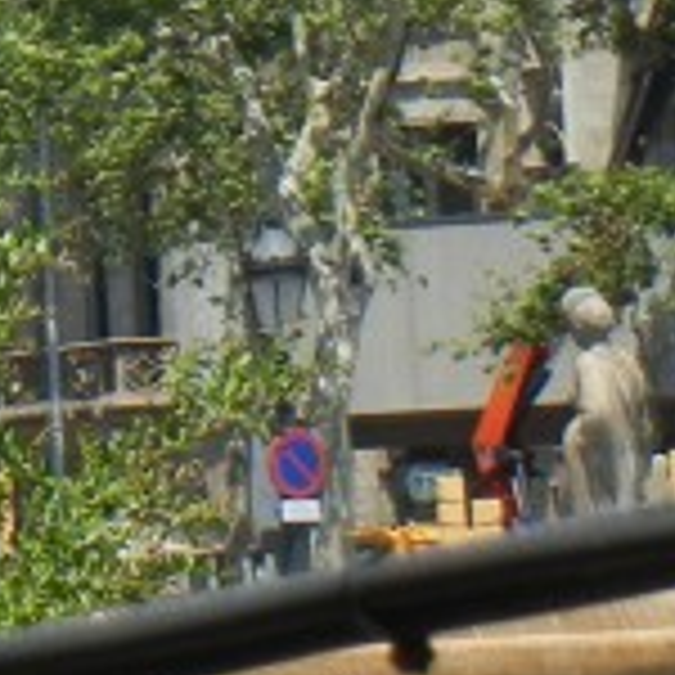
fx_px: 13590
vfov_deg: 2.8
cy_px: -598
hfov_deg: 2.8
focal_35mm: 616
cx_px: -1296
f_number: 4.5
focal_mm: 18.3
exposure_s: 1/720
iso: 160
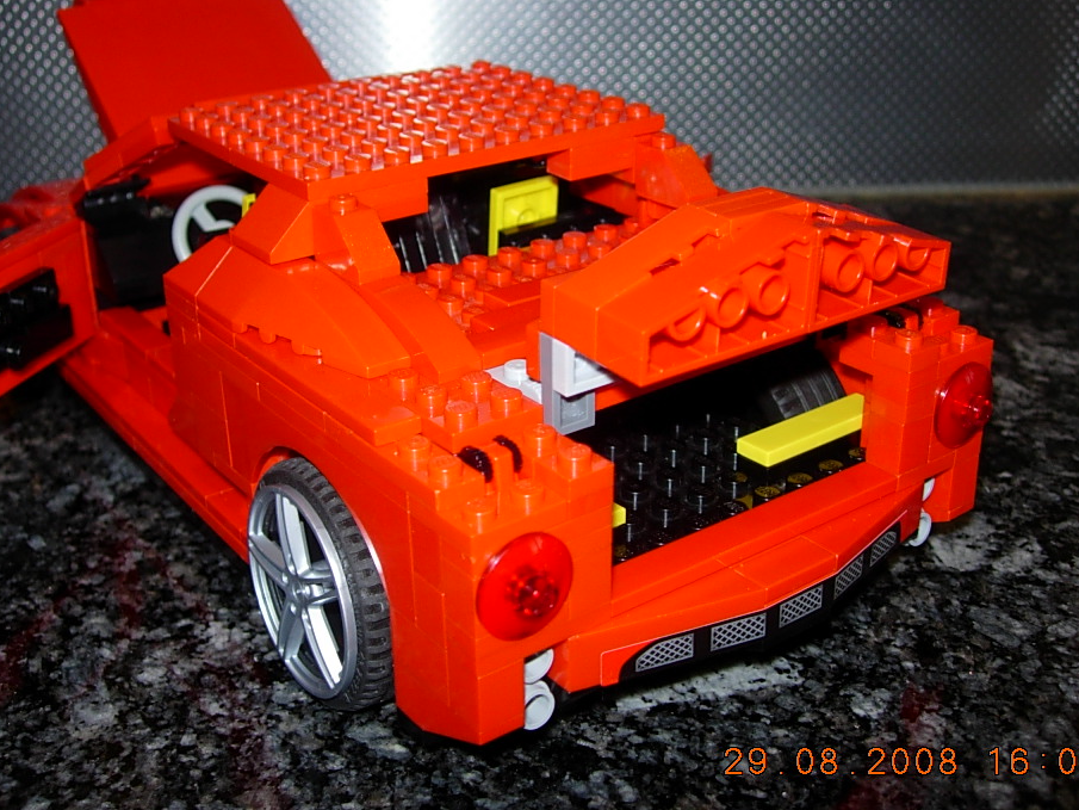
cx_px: 542
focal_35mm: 43
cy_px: 400
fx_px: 1341
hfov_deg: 43.8
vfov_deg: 33.6
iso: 79
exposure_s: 1/64
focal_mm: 7.8
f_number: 2.8
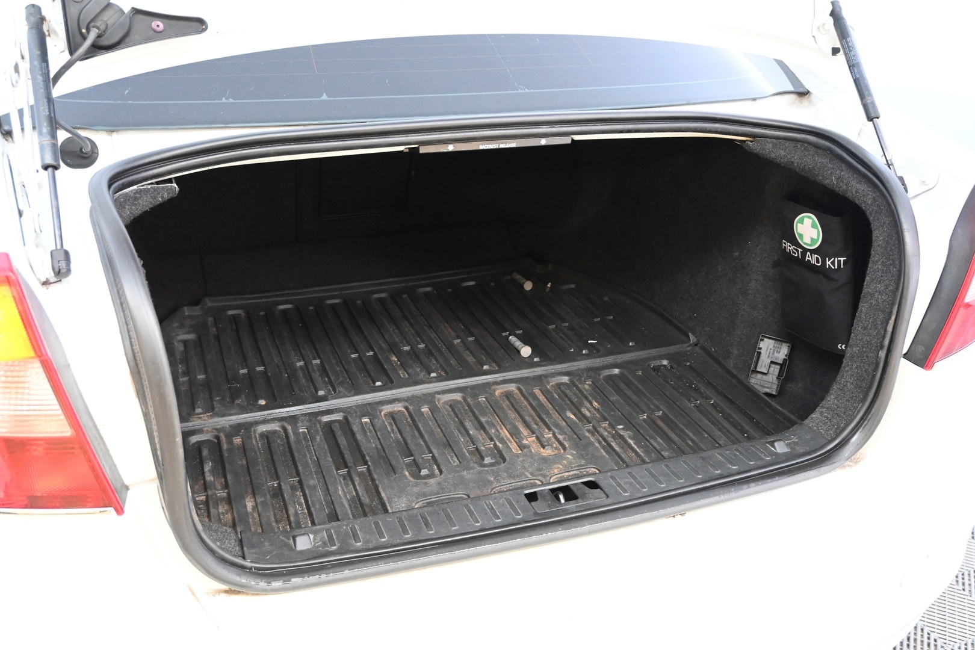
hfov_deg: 58.3
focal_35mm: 32
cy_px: 325
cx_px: 488
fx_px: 873
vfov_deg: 40.8
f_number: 4
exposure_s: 1/25
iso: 3600
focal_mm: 21.5
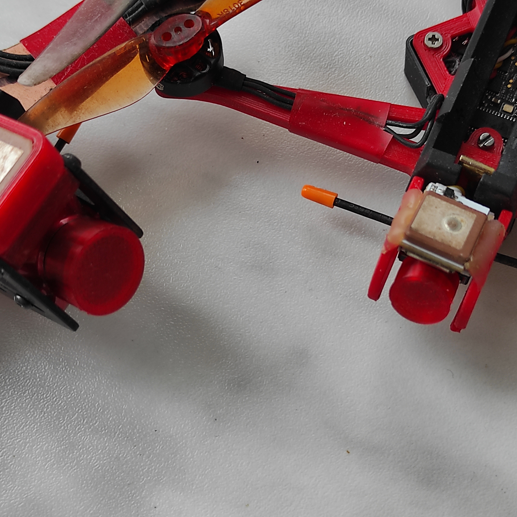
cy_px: 262
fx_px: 507
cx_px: 271
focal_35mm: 30
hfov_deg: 54.0
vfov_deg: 54.0
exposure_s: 1/100
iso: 116
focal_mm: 5.43
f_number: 1.89
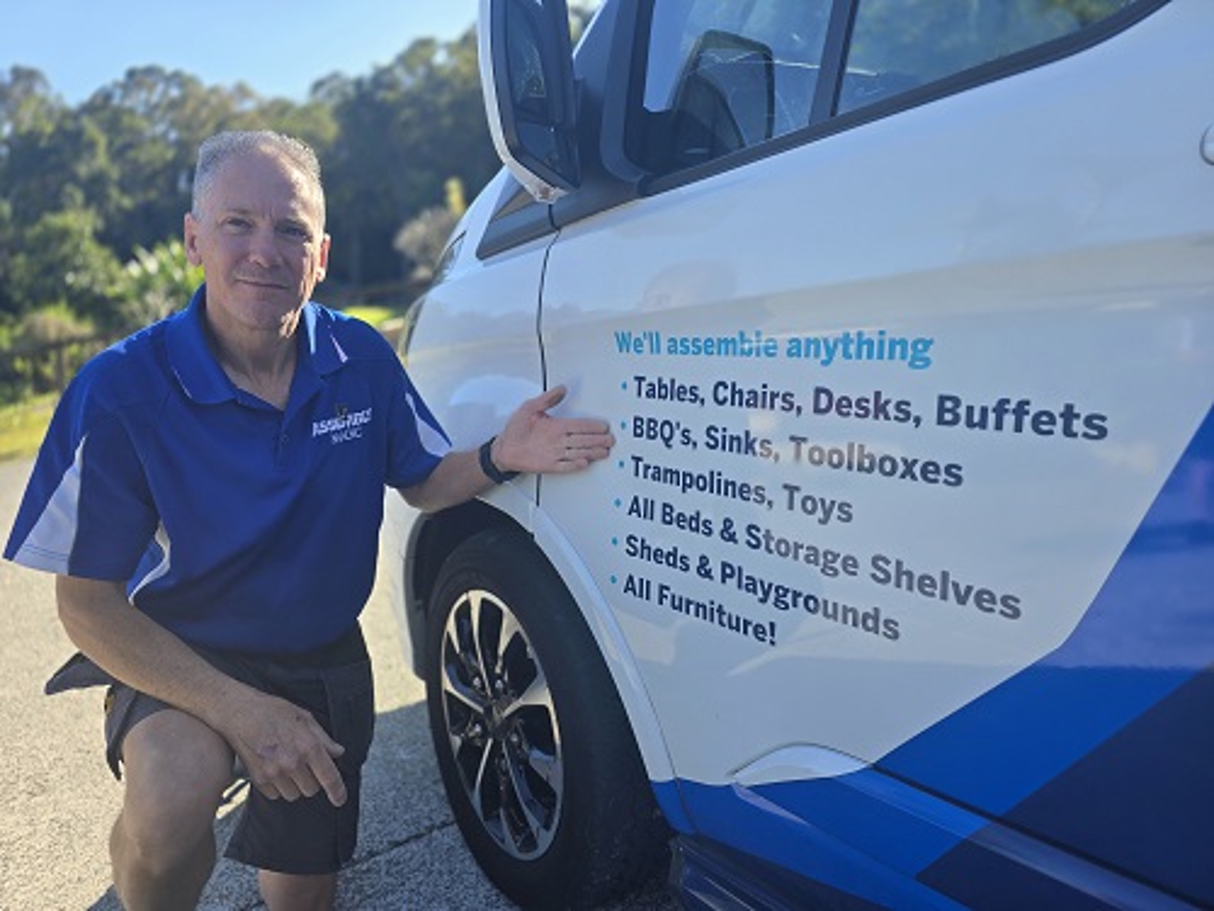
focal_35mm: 23
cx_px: 607
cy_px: 456
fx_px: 807
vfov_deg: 58.9
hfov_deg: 73.9
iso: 12
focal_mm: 6.3
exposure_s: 1/284
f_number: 1.7
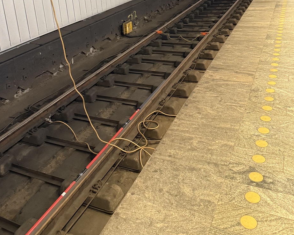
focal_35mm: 26
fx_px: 226
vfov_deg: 54.9
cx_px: 140
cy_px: 121
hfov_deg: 66.0
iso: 640
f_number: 1.78
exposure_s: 1/60
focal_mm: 6.76
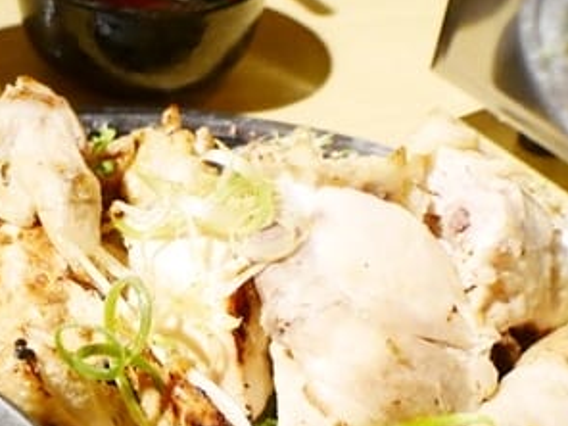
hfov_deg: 26.5
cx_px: 104
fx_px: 1181
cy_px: 461
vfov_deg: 19.6
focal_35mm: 72
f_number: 4
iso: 3200
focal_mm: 16
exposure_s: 1/60
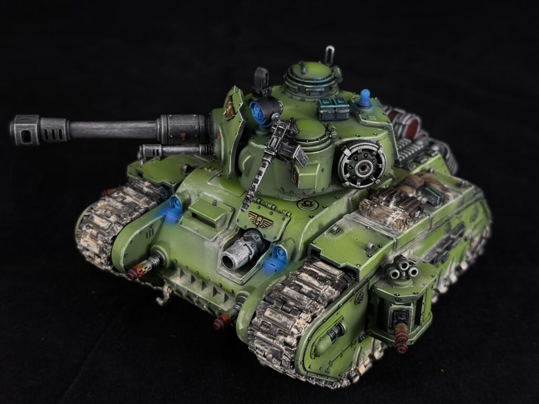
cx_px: 270
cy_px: 202
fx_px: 747
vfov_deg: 30.3
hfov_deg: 39.7
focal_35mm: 48
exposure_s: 1/100
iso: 160
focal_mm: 6.86
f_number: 1.78
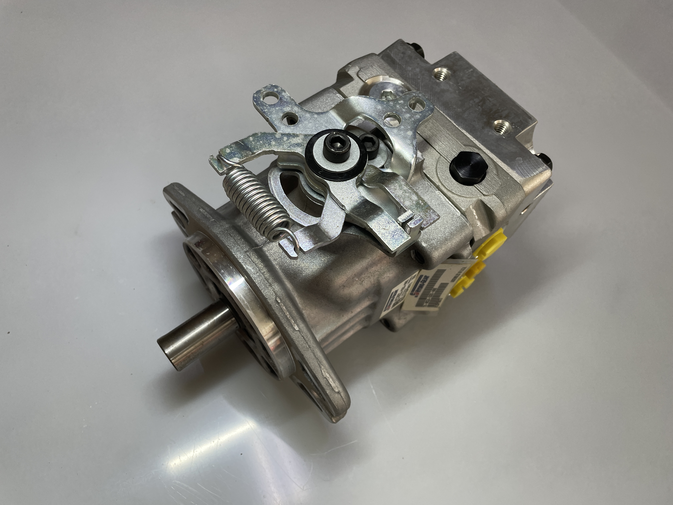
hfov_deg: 67.3
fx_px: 505
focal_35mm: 26
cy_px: 252
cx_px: 336
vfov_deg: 53.1
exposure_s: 1/100
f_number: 1.6
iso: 64
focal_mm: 4.2
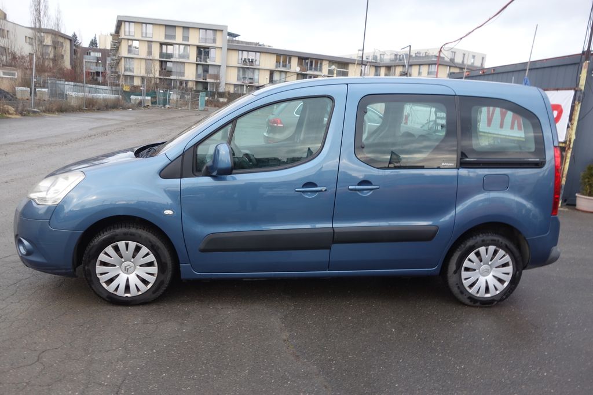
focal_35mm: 28
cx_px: 296
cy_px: 198
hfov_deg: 65.5
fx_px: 461
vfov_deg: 46.4
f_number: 4
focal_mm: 10.4
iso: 125
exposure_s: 1/30
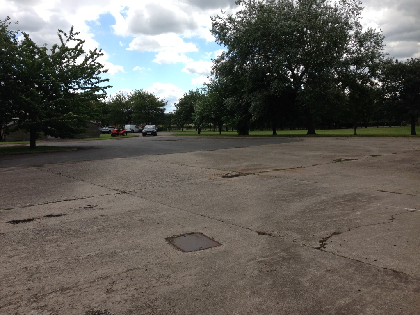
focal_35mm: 33
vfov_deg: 42.9
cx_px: 210
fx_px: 400
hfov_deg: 55.4
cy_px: 158
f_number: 2.4
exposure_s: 1/1232
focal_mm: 4.12
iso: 50
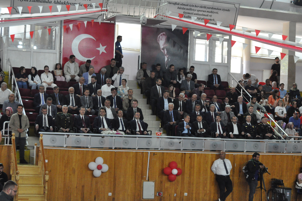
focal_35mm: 82
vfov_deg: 16.5
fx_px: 691
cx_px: 151
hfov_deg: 24.6
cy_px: 100
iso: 3200
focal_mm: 55
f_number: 6.3
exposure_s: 1/200
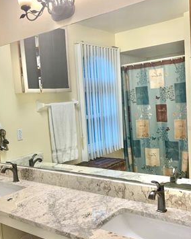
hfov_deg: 38.6
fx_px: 269
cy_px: 128
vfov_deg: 47.9
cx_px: 60
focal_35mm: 38
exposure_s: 1/60
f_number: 1.8
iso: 125
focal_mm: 4.25
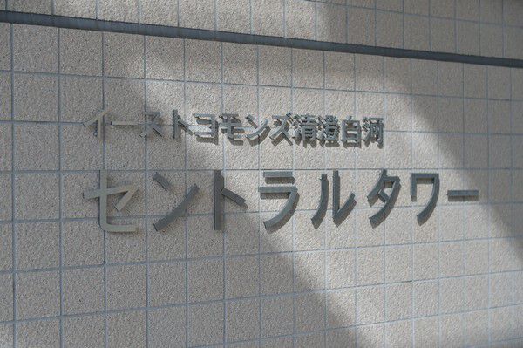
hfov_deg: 32.4
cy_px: 174
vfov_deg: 21.9
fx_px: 900
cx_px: 262
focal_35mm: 62
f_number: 4
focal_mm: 62
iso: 400
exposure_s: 1/500
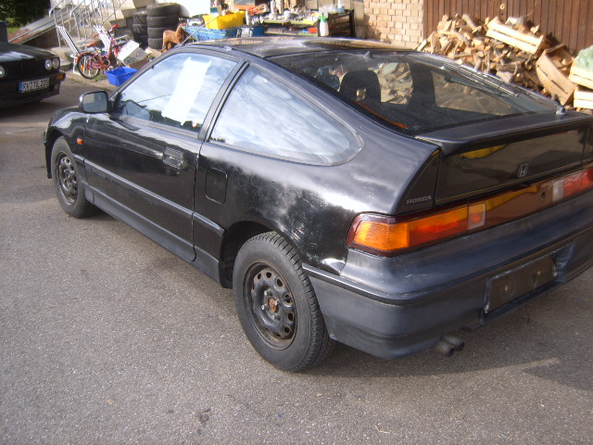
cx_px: 296
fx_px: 600
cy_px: 222
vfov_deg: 40.7
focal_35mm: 35
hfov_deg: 52.6
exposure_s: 1/350
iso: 50
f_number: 2.8
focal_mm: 5.8
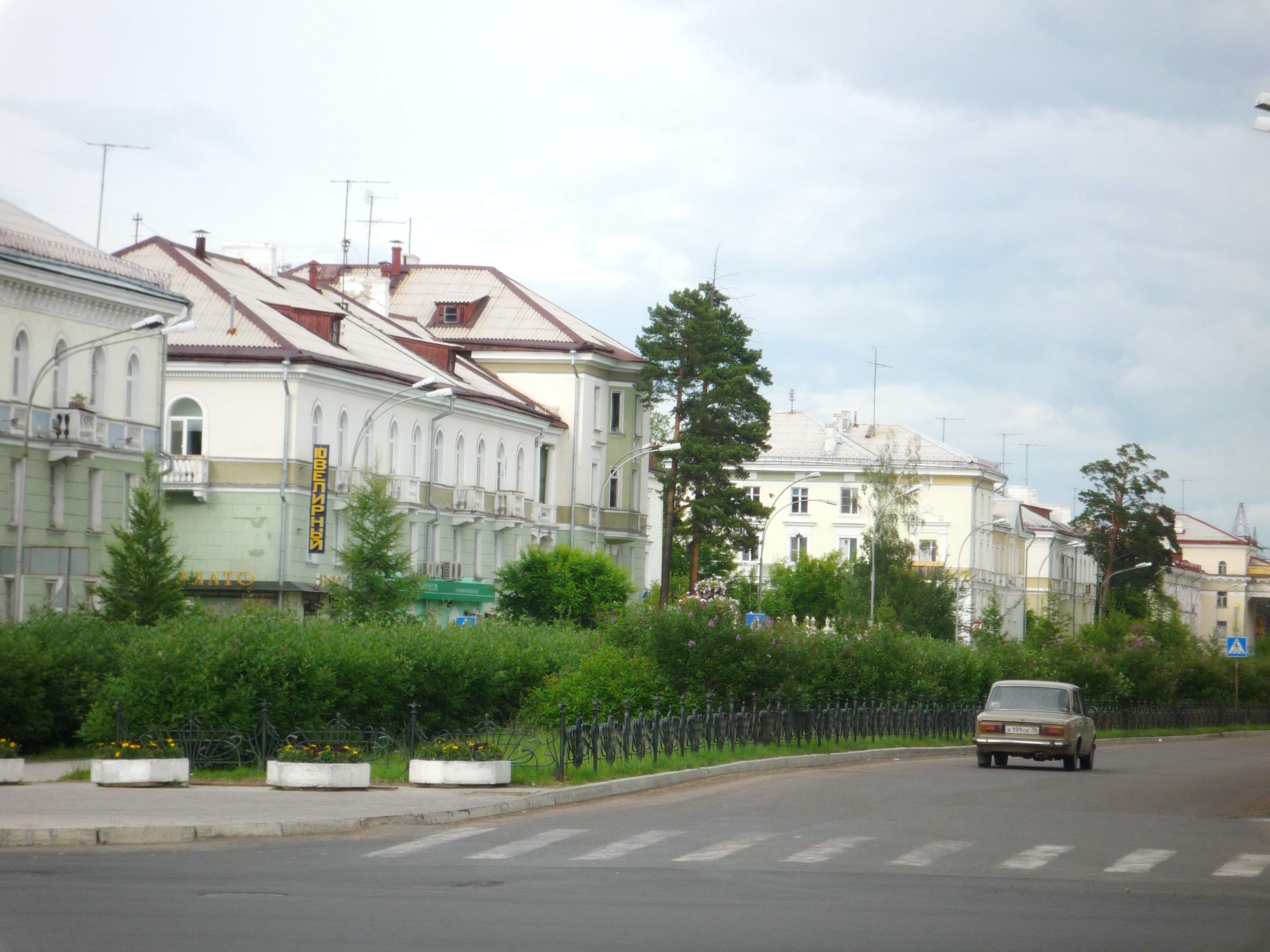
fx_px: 4586
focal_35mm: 125
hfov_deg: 15.8
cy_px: 476
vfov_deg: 11.9
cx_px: 635
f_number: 5.9
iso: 100
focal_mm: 22
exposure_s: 1/250
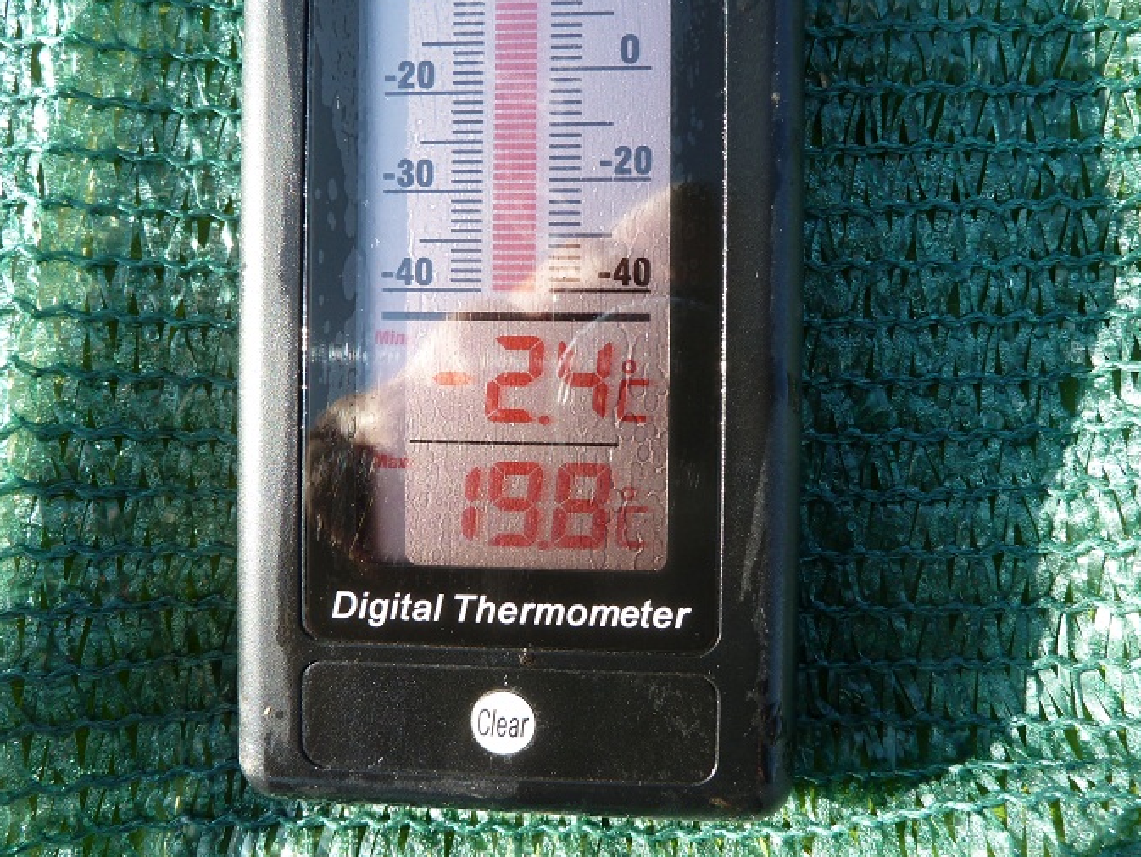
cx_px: 590
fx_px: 857
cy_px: 432
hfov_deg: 67.3
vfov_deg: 53.1
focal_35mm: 26
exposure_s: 1/100
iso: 80
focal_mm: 4.1
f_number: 3.5
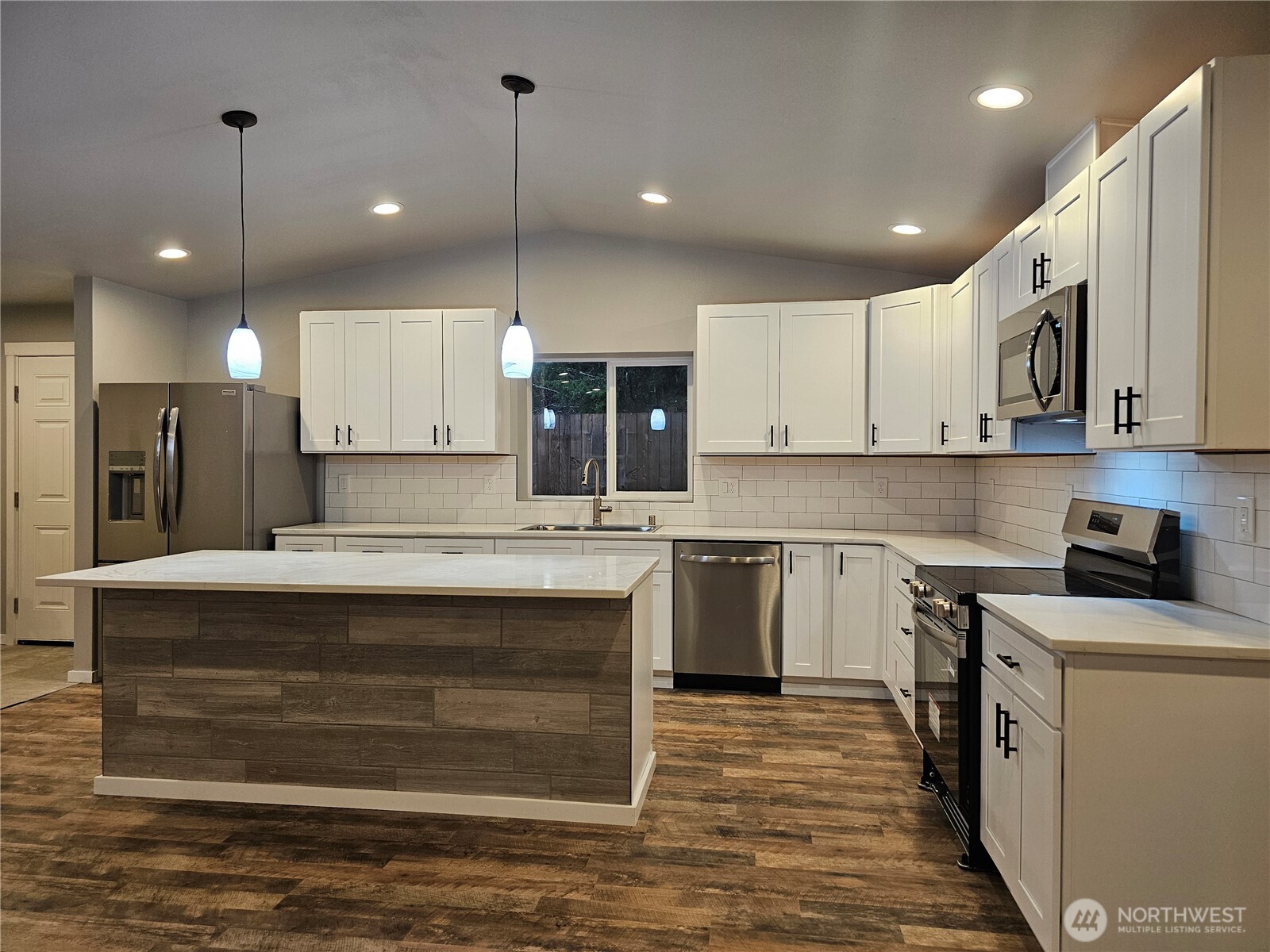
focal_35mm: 23
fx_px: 844
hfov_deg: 73.9
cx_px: 635
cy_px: 476
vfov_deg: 58.9
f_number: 1.7
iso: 250
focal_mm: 6.3
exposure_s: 1/120
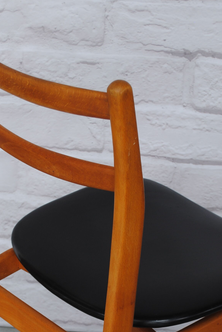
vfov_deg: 20.9
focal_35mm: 94
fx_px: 867
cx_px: 121
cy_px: 335
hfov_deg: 14.6
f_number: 5.6
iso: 100
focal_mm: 28
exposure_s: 1/125
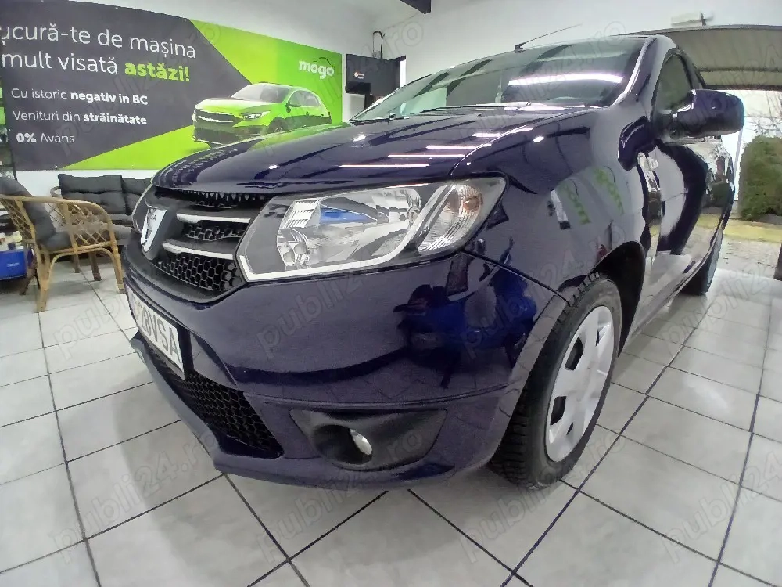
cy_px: 294
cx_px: 391
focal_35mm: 17
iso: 200
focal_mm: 1.4
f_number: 2.2
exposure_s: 1/33.3
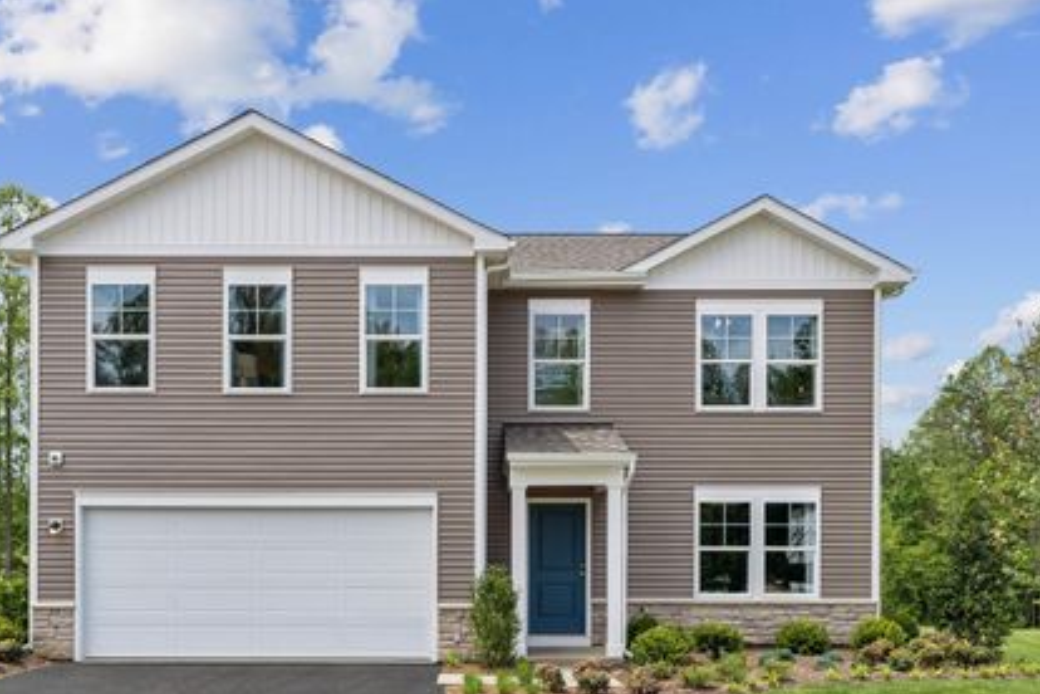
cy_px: 414
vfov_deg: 37.7
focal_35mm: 35
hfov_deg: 54.4
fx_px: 1011
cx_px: 472
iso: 200
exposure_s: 1/250
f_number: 9
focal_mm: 29
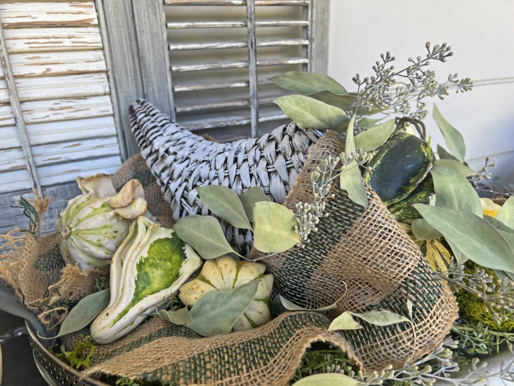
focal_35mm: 26
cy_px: 193
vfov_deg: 53.1
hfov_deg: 67.3
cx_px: 257
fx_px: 386
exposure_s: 1/124
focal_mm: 5.7
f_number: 1.5
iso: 32
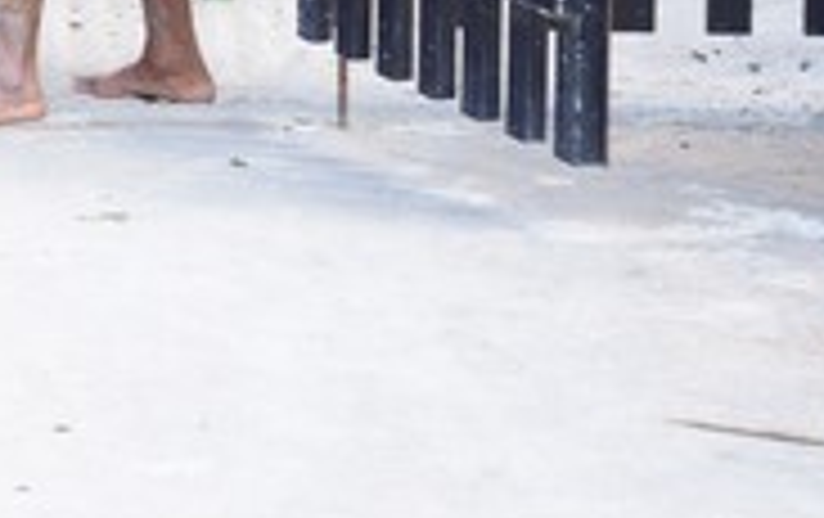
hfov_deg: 9.2
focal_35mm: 224
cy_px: -203
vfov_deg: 5.8
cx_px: -324
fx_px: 5038
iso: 200
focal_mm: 62
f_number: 6.3
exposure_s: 1/100
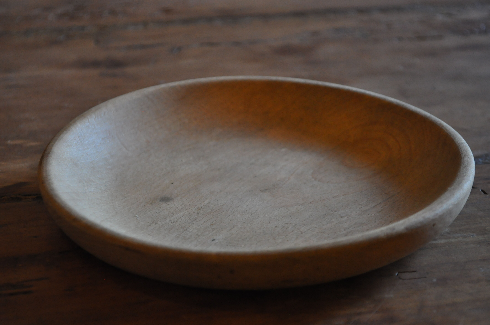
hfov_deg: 24.6
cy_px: 162
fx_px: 1122
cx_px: 245
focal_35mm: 82
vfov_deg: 16.5
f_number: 5.6
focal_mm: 55
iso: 1100
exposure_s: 1/30
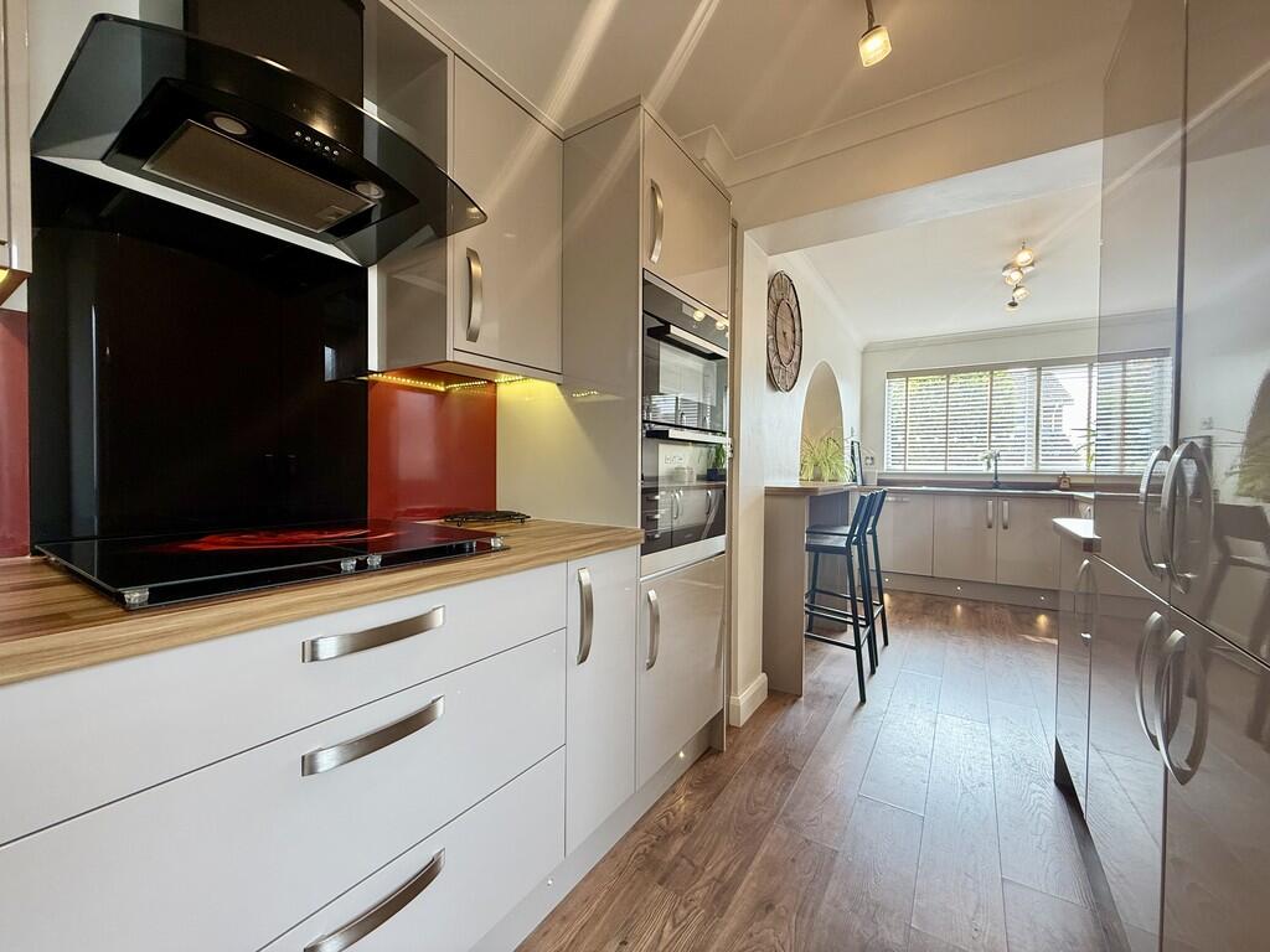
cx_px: 635
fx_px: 514
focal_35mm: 14
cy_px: 476
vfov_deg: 85.7
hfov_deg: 102.1
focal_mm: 2.22
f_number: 2.2
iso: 160
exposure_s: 1/100
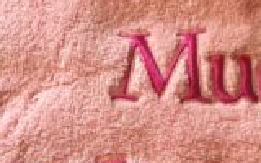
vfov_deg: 16.9
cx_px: 210
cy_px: 55
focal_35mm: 77
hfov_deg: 26.3
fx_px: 548
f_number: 2.2
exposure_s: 1/17
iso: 125
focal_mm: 4.15
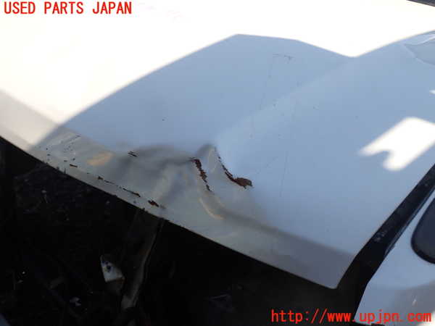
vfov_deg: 46.8
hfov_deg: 60.0
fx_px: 377
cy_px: 163
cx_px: 218
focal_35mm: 30
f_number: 3.2
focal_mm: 5.4
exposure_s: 1/640
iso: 100
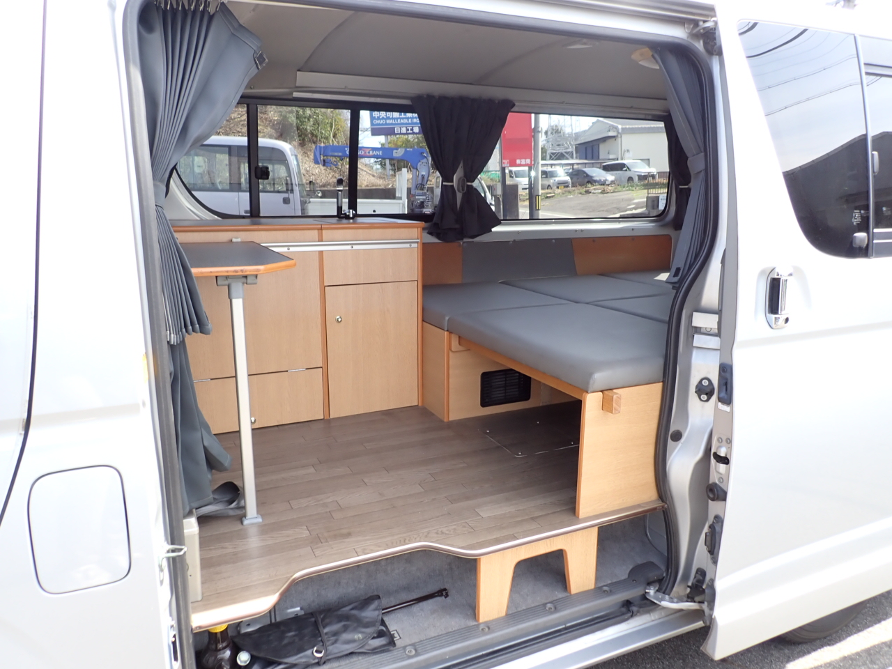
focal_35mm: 25
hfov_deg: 69.4
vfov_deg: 54.9
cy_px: 334
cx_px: 446
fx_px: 644
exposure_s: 1/160
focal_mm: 4.5
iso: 100
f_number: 2.8
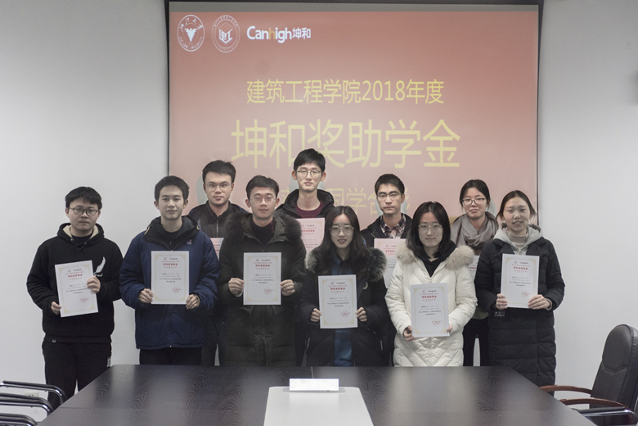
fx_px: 1489
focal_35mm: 84
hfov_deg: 24.2
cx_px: 319
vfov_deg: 16.3
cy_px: 213
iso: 1250
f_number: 4.8
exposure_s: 1/100
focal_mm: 56
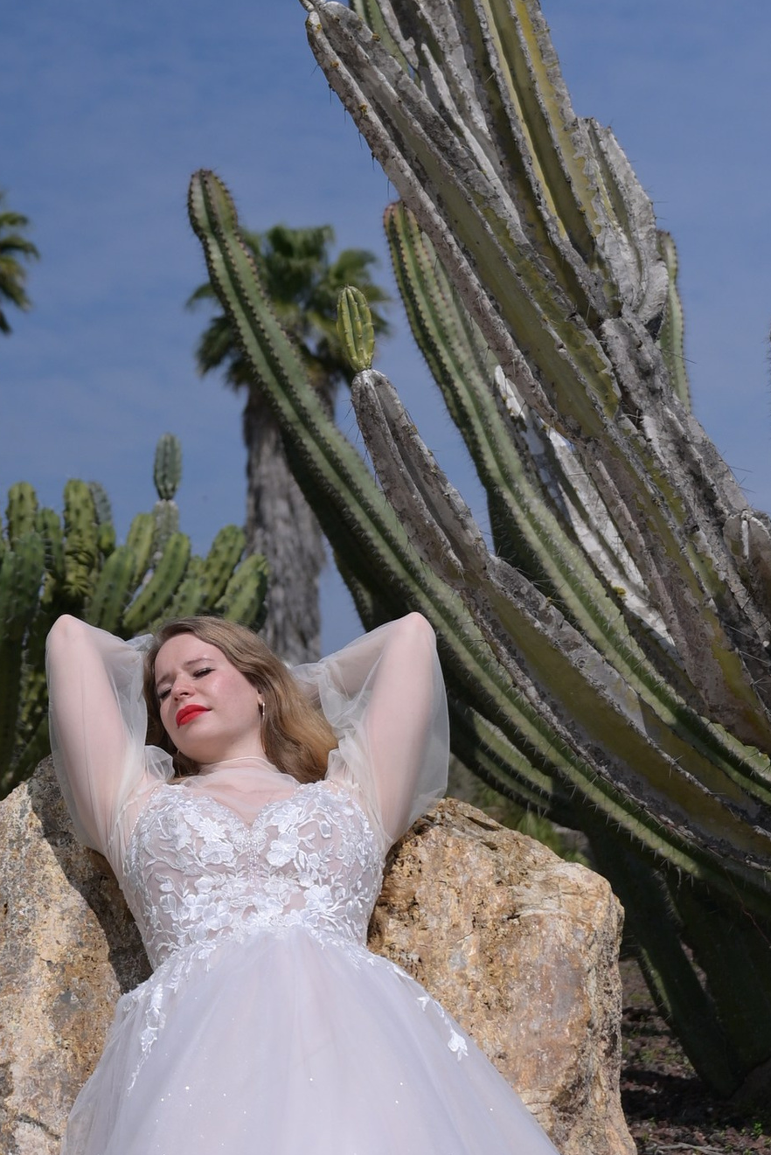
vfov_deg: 22.2
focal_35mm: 91
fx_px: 2935
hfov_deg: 14.9
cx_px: 218
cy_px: 400
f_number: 3.5
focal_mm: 31.5
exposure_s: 1/5000
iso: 100
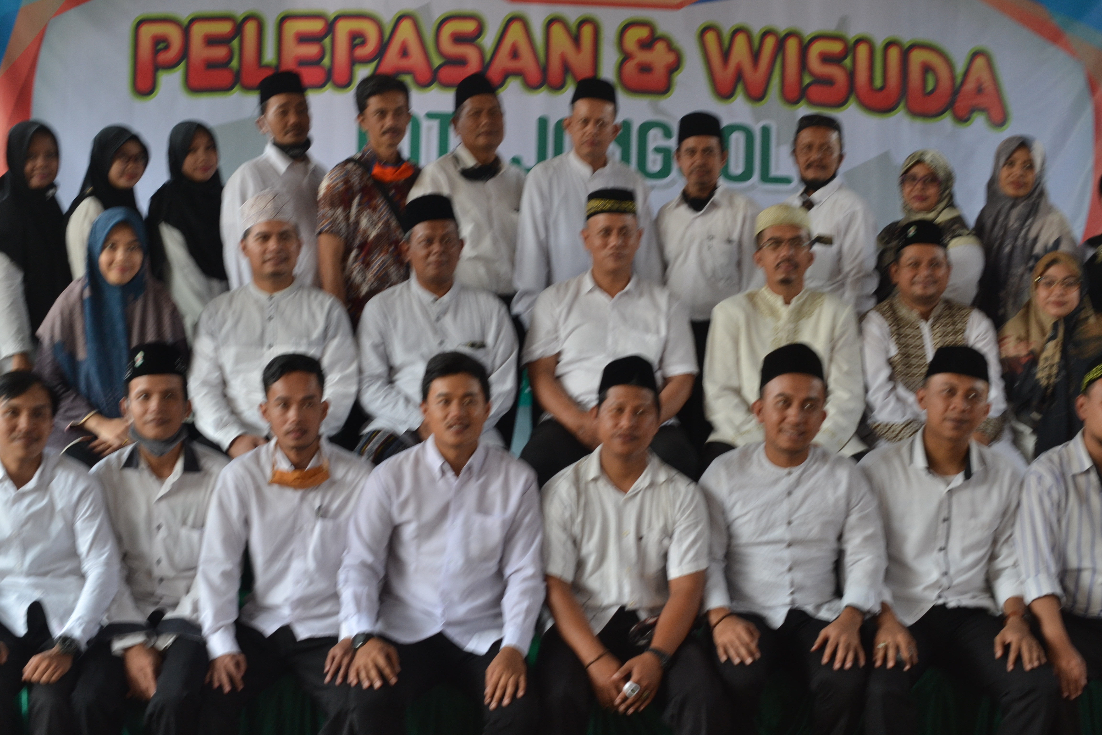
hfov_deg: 37.9
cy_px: 368
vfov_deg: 25.8
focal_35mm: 52
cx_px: 551
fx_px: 1607
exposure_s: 1/50
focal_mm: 35
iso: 400
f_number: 5.6
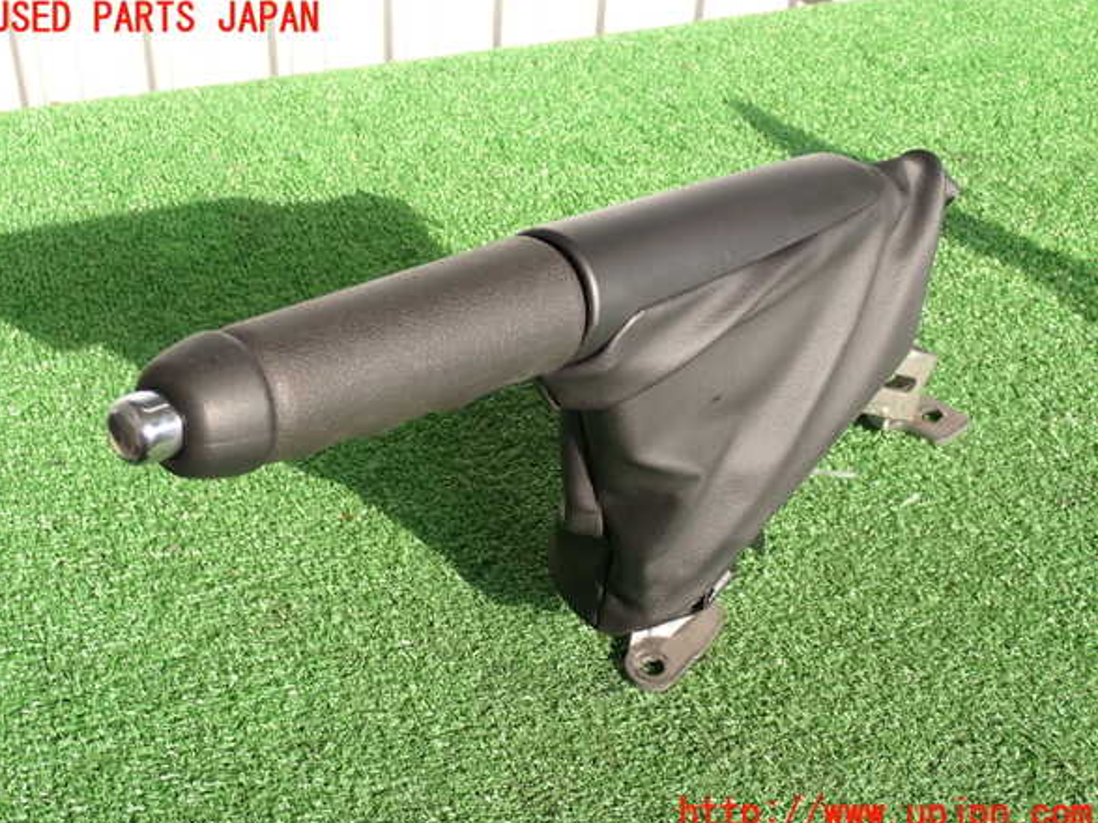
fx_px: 1427
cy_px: 417
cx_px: 541
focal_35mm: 45
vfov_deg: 32.2
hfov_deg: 42.1
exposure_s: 1/125
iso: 100
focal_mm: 7.84
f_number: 4
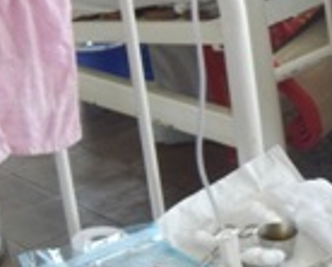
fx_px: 1881
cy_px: 218
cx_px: 390
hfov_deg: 9.9
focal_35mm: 191
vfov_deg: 8.1
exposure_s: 1/30
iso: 200
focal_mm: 10.9
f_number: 4
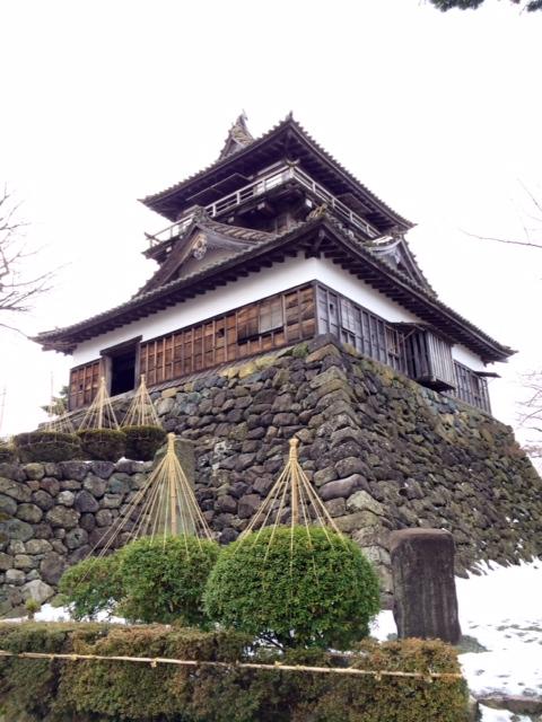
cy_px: 361
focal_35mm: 30
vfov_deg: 60.0
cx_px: 271
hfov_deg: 46.8
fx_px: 626
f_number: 2.2
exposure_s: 1/293
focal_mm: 4.12
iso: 32
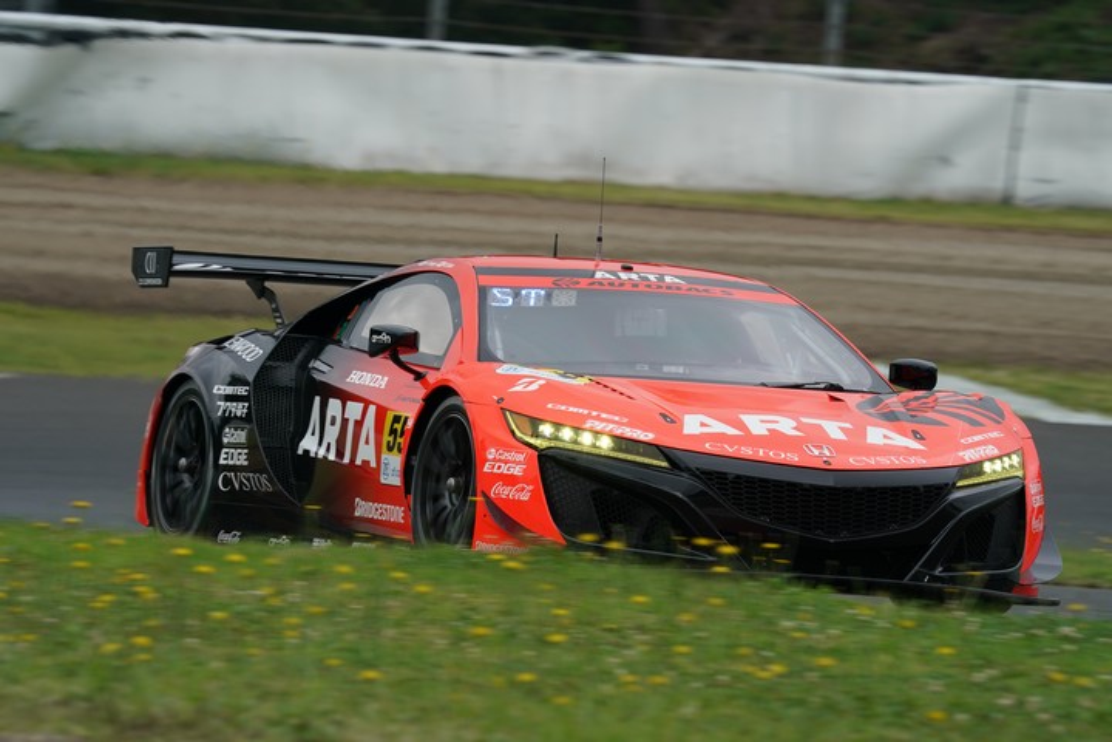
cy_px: 371
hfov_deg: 4.5
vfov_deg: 3.0
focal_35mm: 463
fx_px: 14300
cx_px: 556
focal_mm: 463
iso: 500
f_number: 14
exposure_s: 1/250
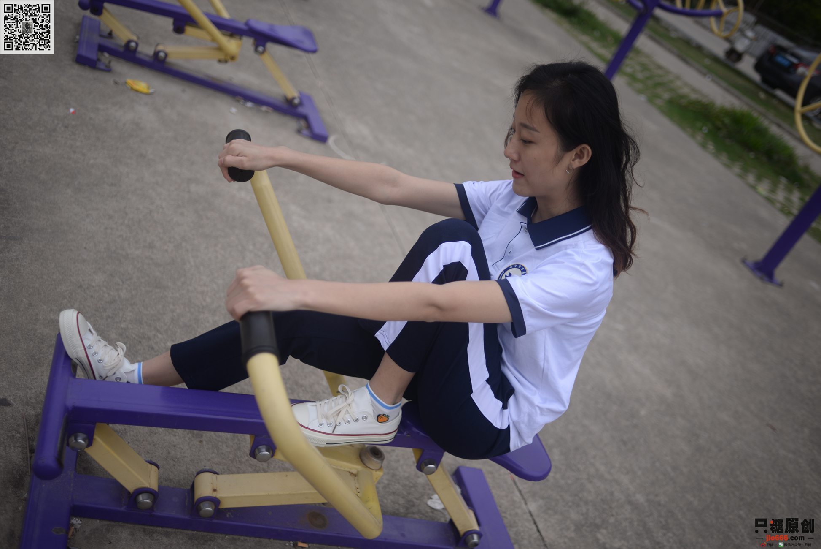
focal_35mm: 35
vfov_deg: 37.9
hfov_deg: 54.4
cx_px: 410
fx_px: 799
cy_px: 274
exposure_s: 1/1000
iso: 125
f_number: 2
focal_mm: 35
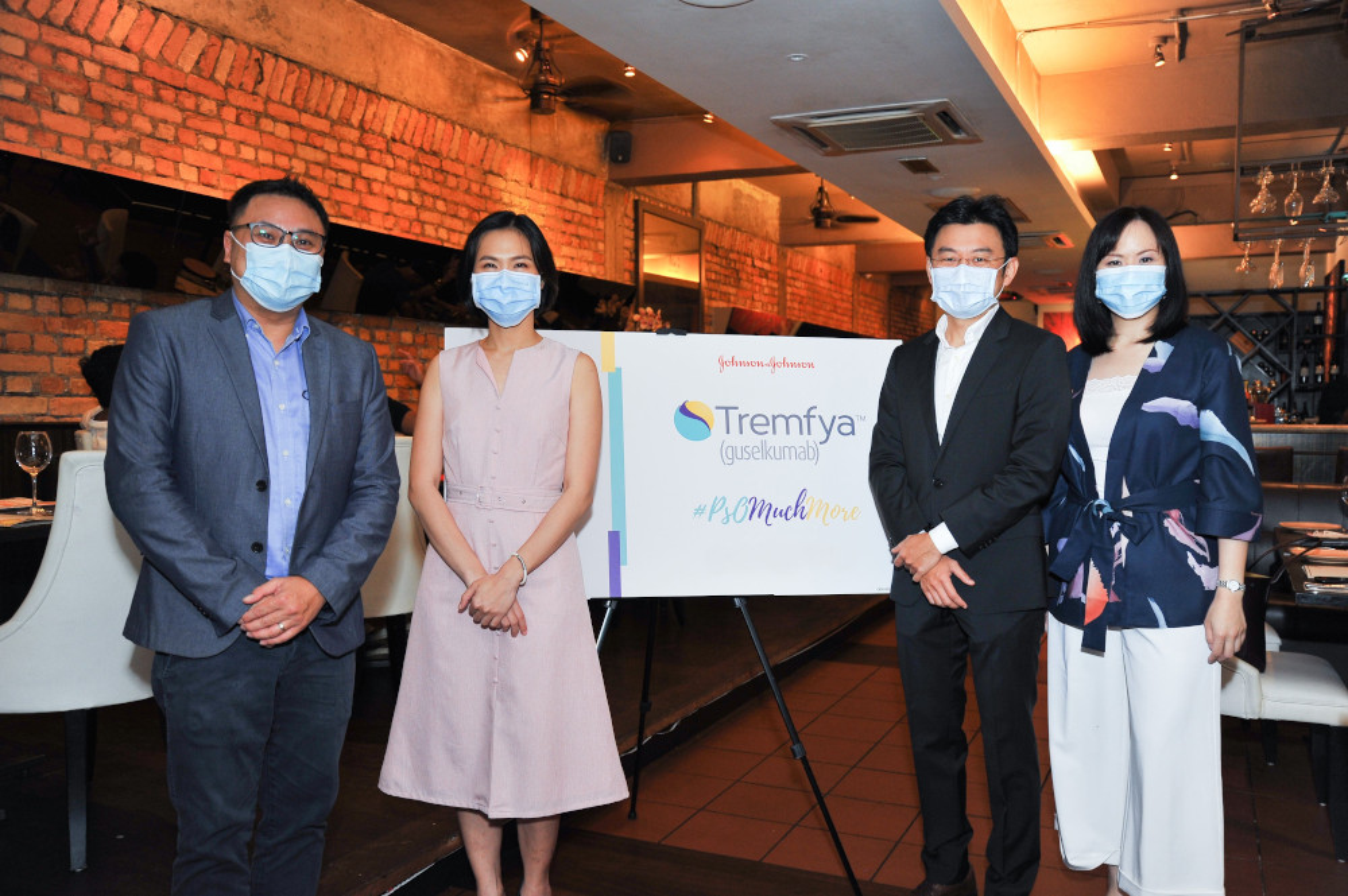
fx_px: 1197
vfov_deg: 41.0
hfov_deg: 58.8
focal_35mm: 32
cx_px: 674
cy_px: 448
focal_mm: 32
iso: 800
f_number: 4.5
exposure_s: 1/25
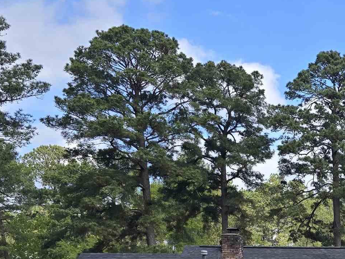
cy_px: 309
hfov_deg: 22.7
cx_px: 478
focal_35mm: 74
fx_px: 737
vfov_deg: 18.8
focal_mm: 6.3
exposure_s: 1/476
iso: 12
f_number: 1.7
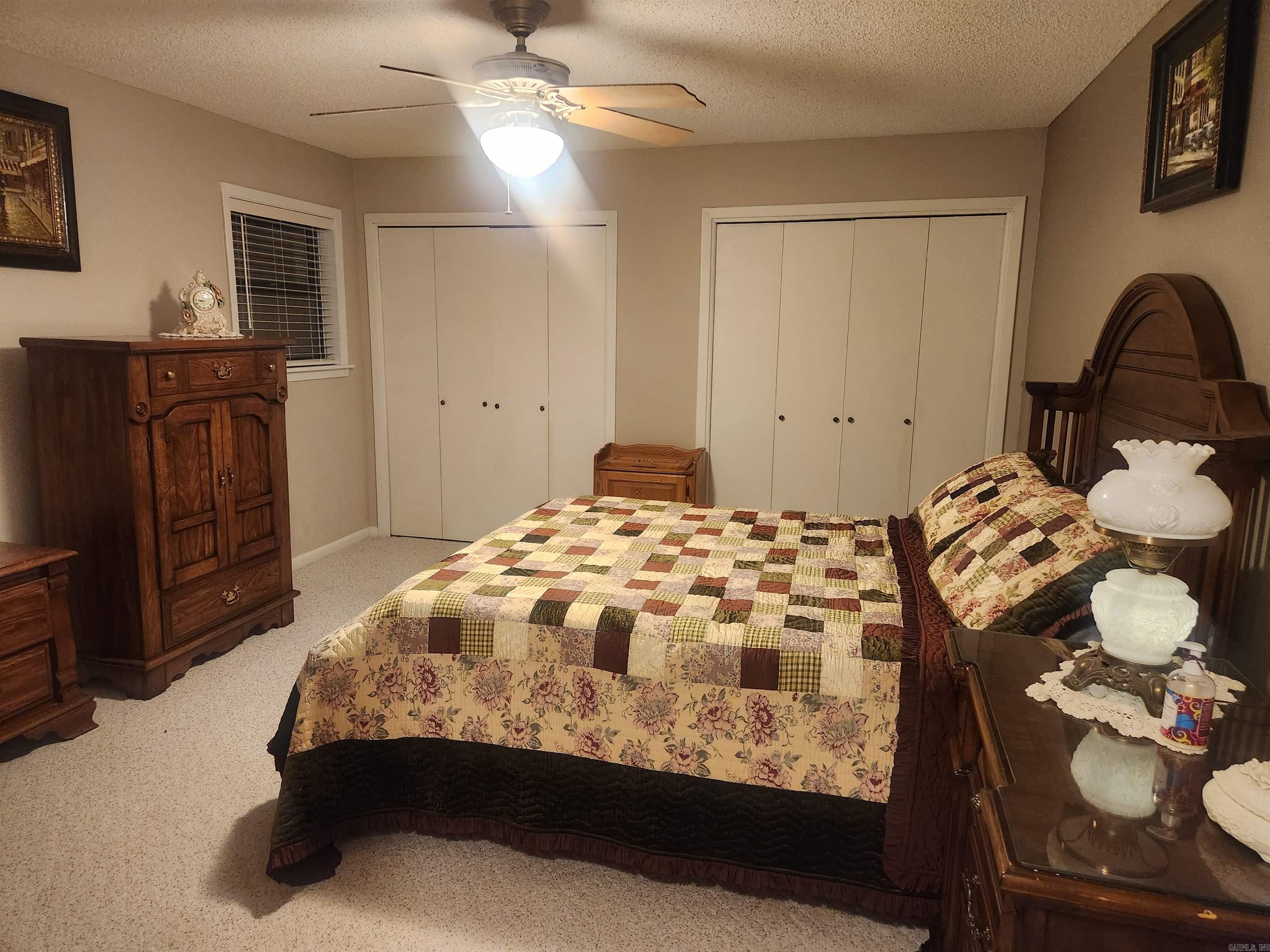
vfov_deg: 58.9
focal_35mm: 23
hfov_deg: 73.9
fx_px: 844
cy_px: 476
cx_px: 635
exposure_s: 1/120
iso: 800
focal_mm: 5.4
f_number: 1.8
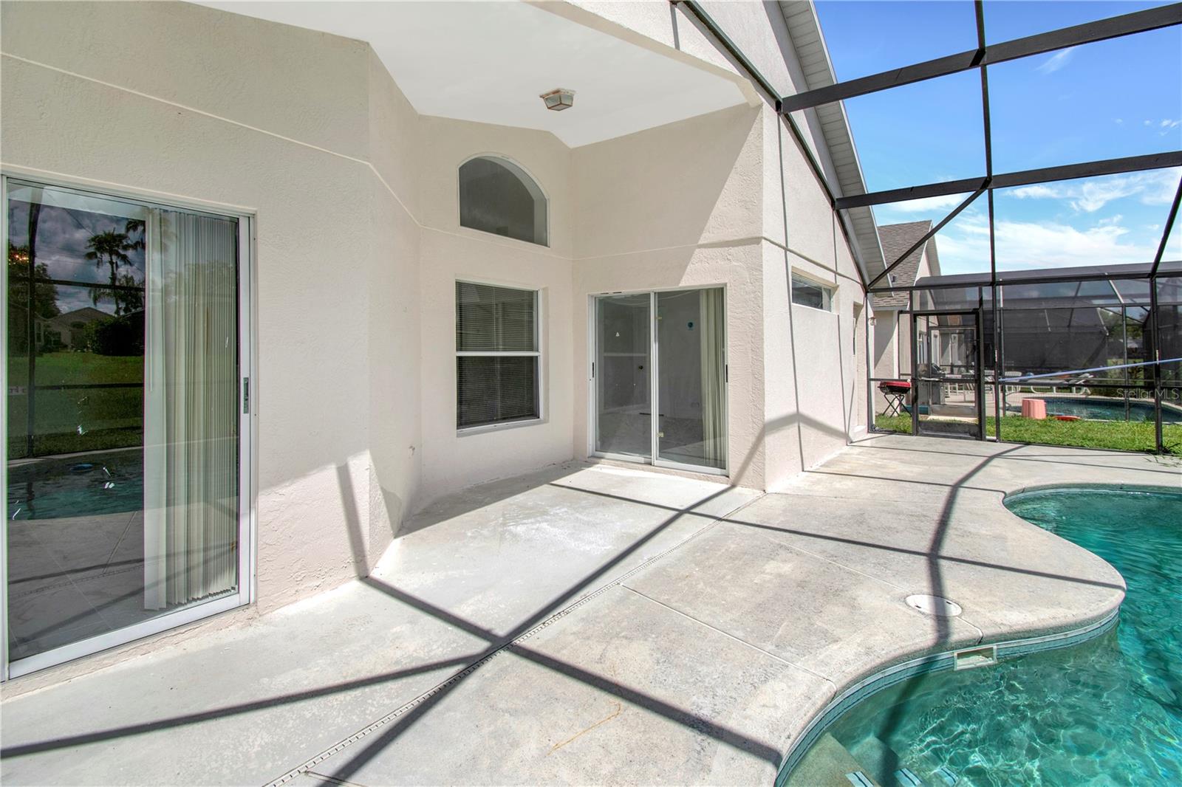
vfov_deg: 77.3
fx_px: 492
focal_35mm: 15
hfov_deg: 100.4
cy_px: 394
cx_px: 591
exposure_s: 1/250
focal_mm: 10
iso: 100
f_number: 7.1
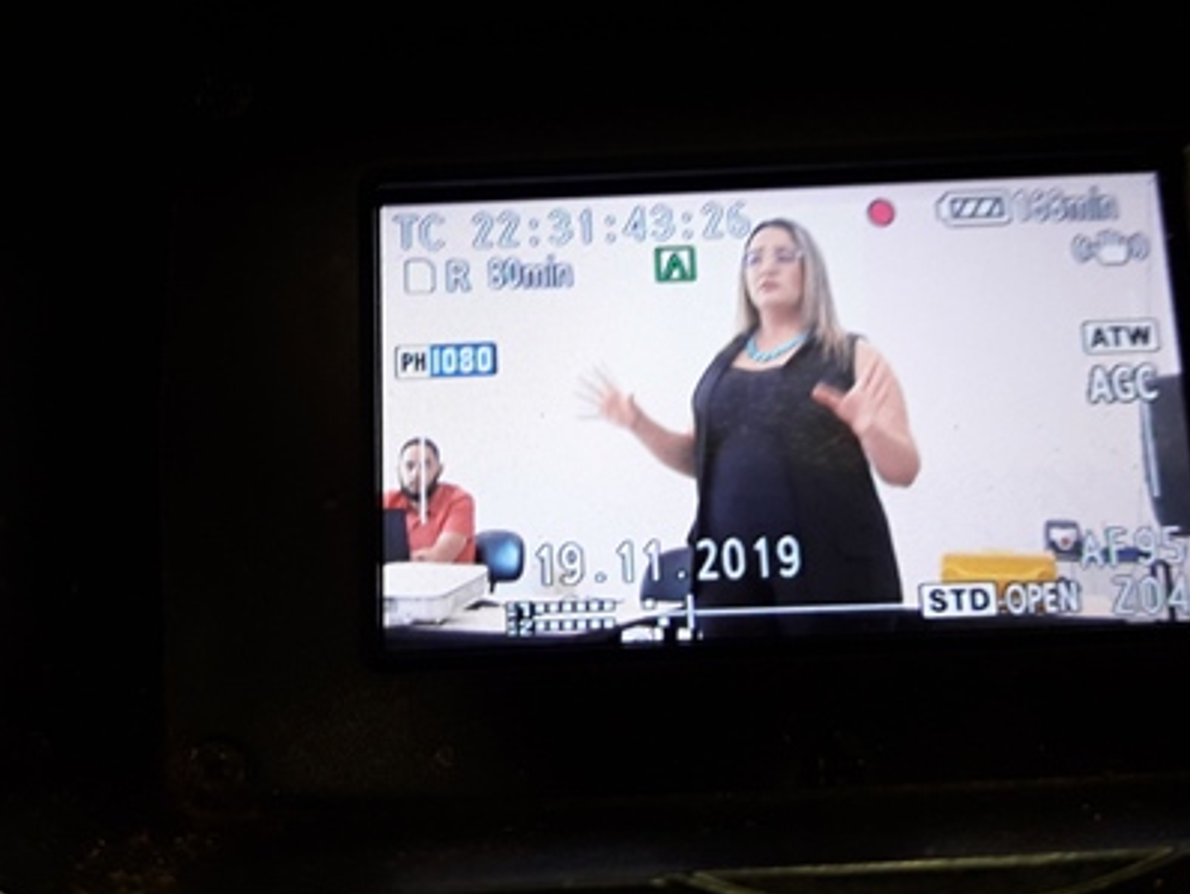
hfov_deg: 42.0
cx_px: 535
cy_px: 281
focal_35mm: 45
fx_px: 1548
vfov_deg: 31.9
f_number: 1.9
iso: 125
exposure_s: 1/40
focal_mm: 3.7
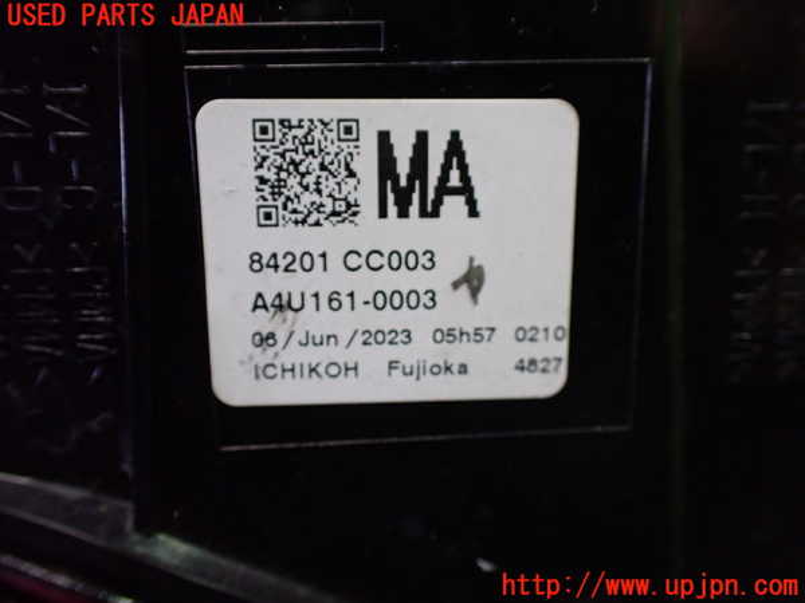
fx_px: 698
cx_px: 402
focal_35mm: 30
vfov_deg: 46.8
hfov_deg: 60.0
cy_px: 302
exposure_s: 1/80
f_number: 2.3
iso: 800
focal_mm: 5.4
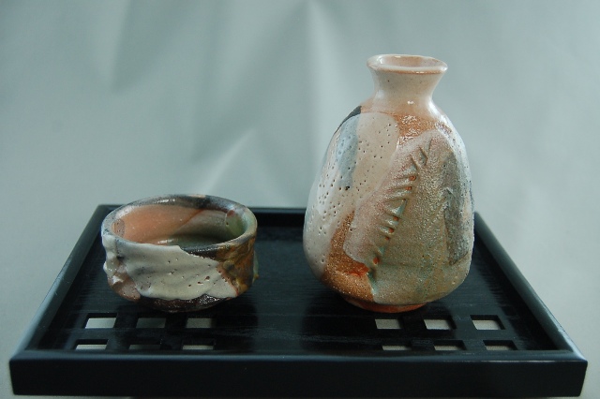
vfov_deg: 29.8
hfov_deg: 43.6
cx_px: 300
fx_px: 750
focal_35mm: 45
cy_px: 200
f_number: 4.2
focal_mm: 30
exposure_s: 1/30
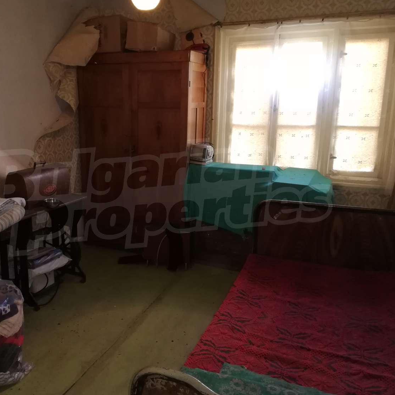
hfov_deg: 52.1
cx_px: 155
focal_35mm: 31
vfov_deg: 52.5
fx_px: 400
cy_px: 197
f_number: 2.2
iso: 400
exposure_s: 1/33.3
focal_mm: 3.81
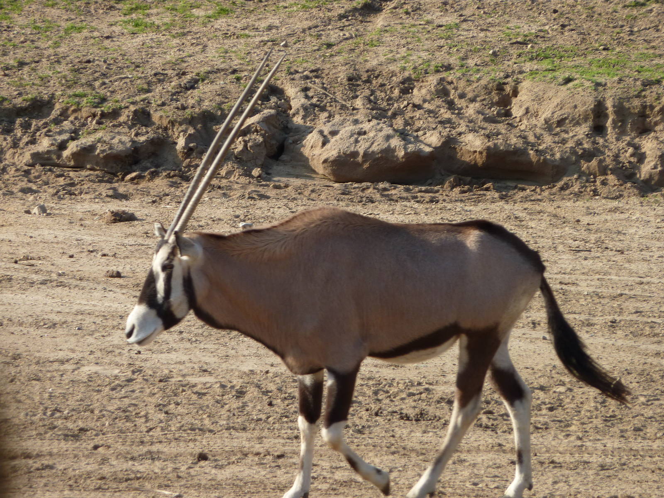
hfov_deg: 6.6
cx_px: 332
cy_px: 249
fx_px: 5755
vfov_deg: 5.0
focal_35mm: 300
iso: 80
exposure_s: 1/250
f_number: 4.9
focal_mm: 49.2
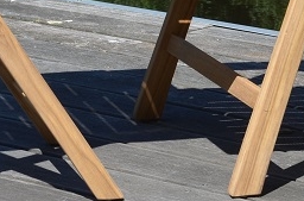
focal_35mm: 240
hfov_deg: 8.6
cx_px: 226
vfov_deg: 5.6
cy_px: -99
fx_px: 2020
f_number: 8
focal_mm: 40
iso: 100
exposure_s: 1/250
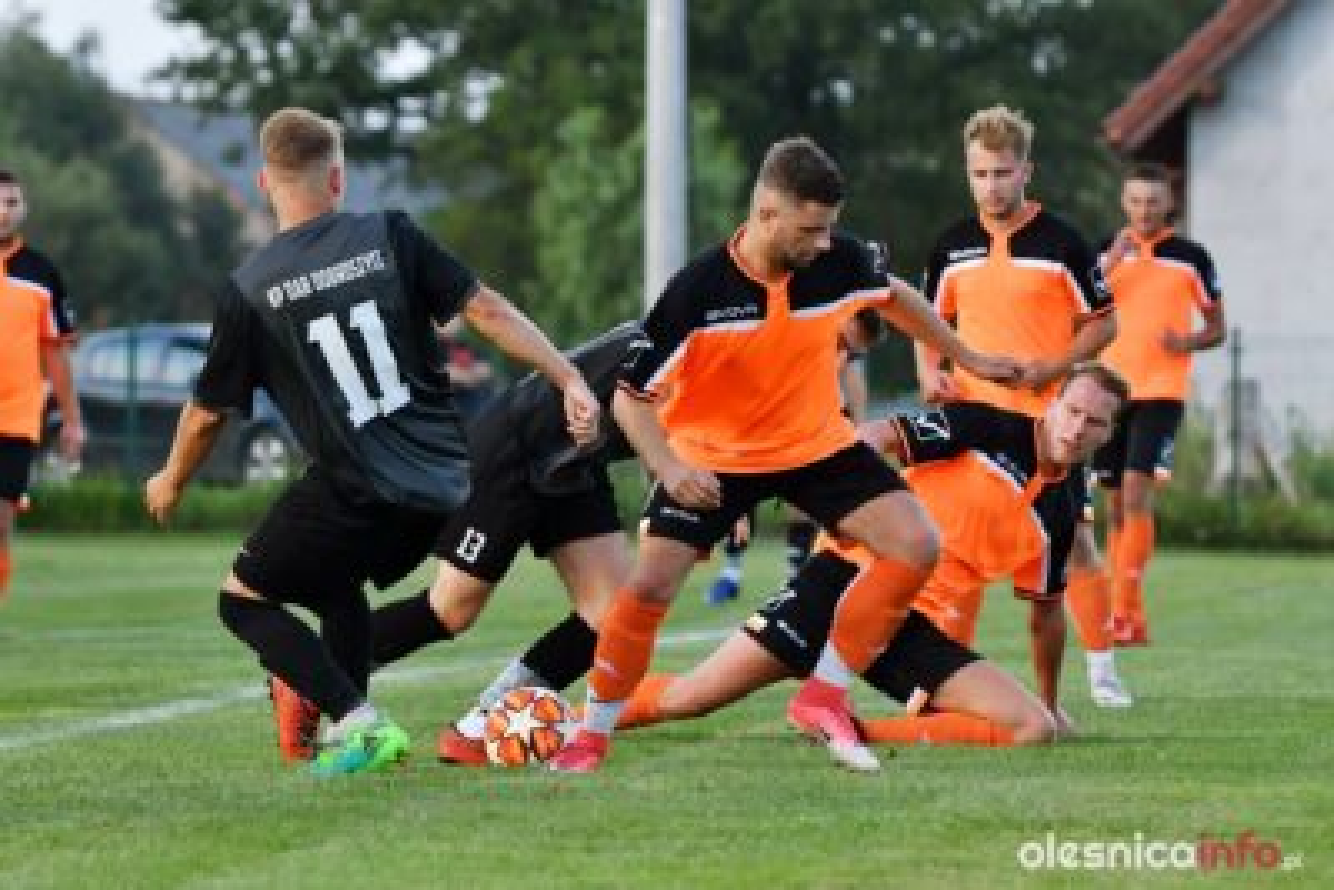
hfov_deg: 7.6
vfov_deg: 5.1
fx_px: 10008
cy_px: 445
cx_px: 667
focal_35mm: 270
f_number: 3.5
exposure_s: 1/2500
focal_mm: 135
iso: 640
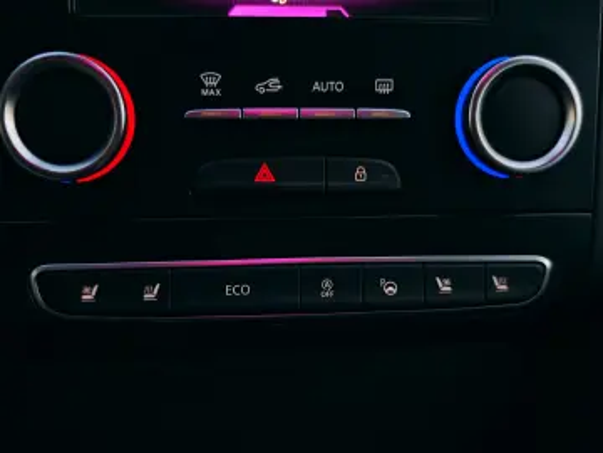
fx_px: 557
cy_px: 226
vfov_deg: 44.2
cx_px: 302
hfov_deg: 56.8
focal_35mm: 32
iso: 160
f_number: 1.4
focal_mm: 6.83
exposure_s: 1/50
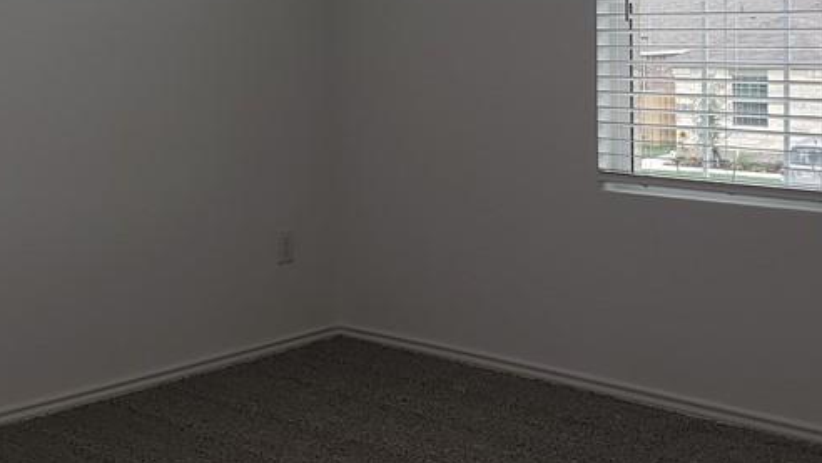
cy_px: 84
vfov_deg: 20.1
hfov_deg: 35.4
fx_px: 1286
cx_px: 423
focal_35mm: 59
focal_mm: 4.3
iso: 50
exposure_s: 1/120
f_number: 2.4
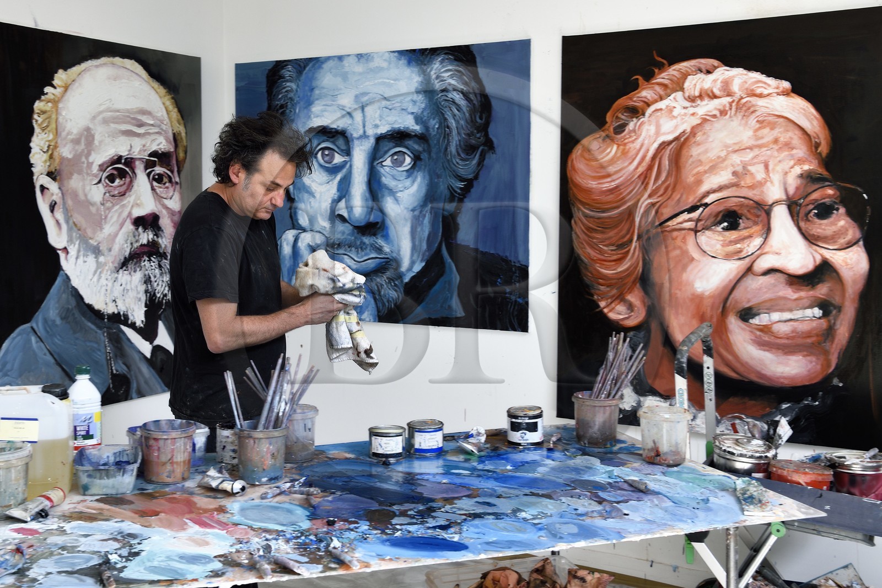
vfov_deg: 33.4
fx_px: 980
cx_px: 441
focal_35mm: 40
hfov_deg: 48.5
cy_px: 294
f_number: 8
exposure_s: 1/80
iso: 400
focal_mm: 40
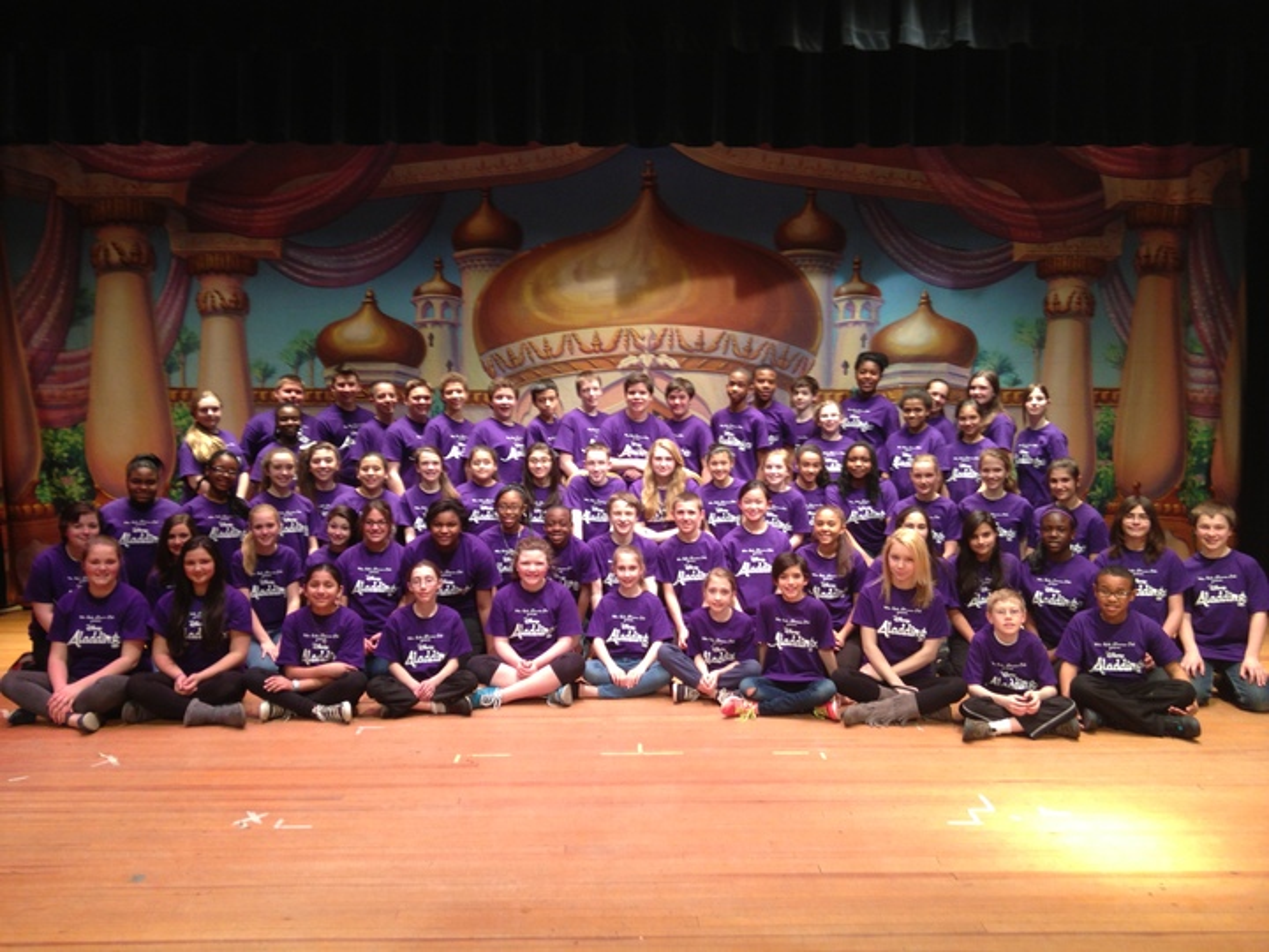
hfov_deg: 55.4
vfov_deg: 42.9
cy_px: 476
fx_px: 1210
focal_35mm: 33
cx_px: 634
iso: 80
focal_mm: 4.13
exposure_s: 1/20
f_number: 2.4
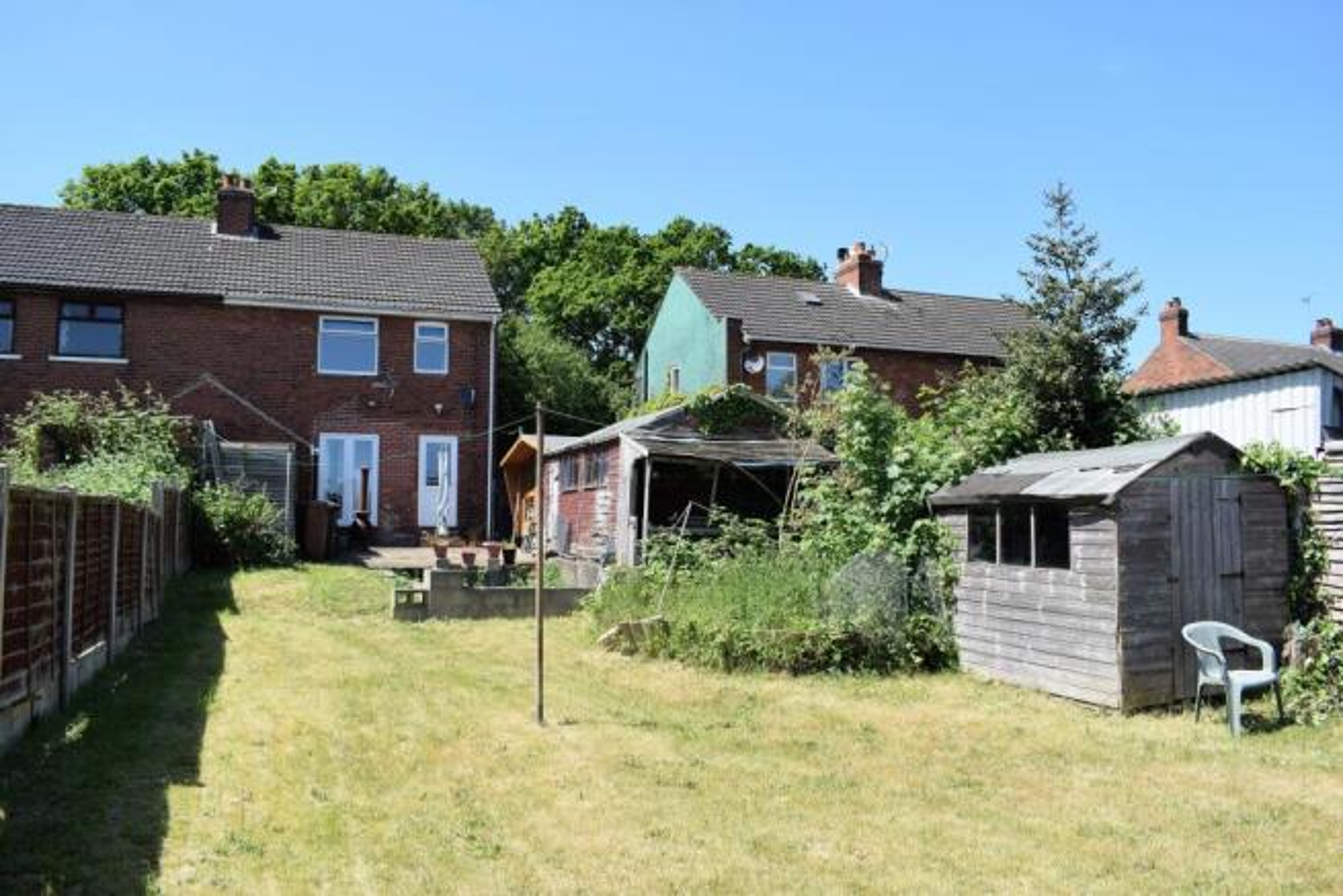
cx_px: 672
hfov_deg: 67.4
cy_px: 448
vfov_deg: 48.0
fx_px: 1007
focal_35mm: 27
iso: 200
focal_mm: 18
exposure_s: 1/320
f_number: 9
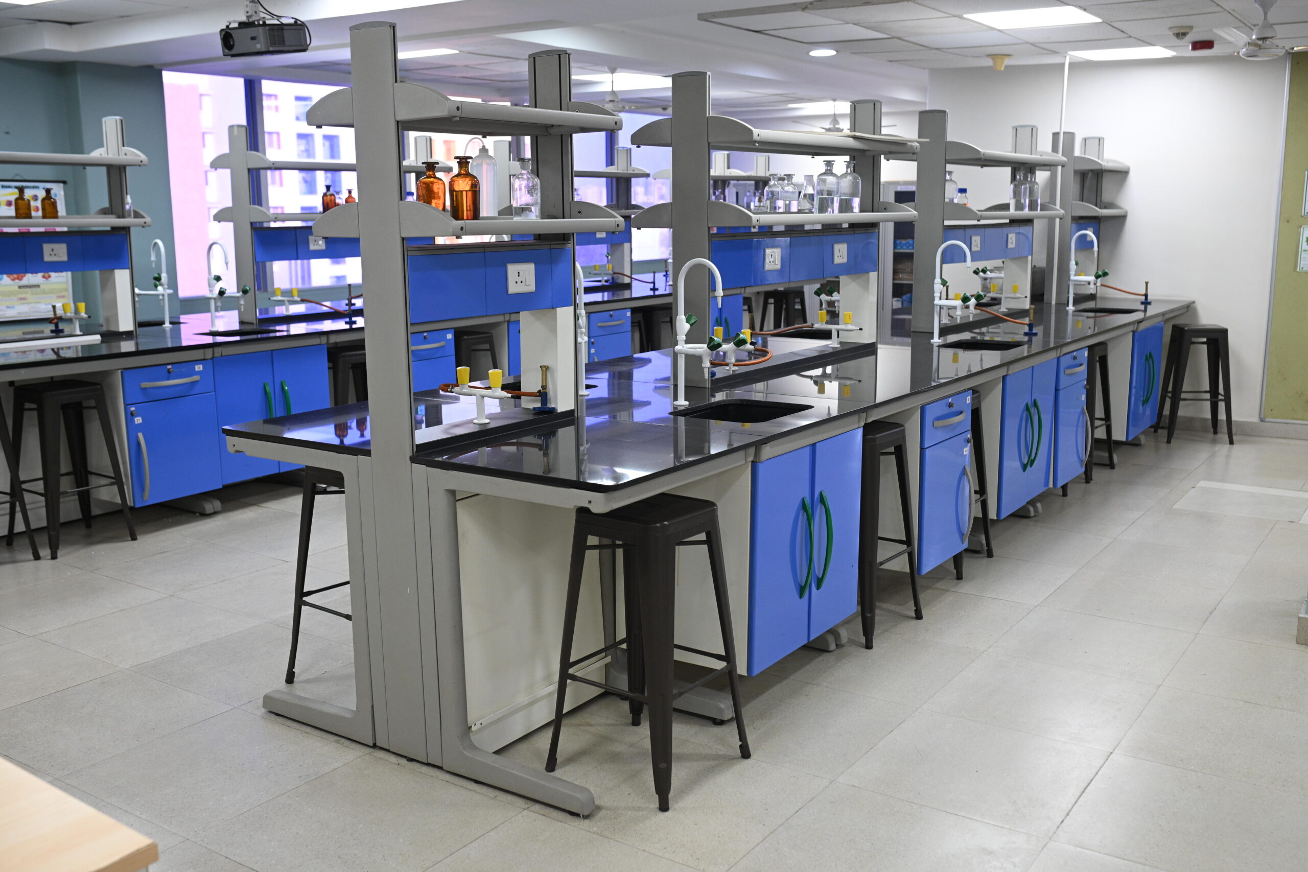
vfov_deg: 37.9
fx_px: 1272
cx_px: 654
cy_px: 436
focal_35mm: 35
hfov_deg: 54.4
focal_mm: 35
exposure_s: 1/100
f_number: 4.5
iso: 1000
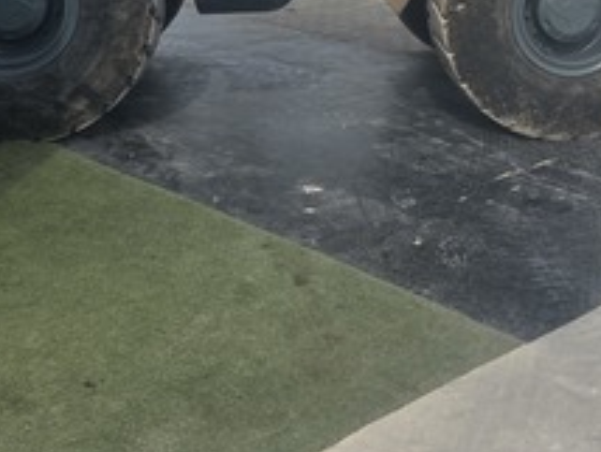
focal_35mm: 59
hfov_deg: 32.5
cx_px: 375
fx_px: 1026
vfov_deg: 22.8
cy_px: -98
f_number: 1.7
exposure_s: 1/4766
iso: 80
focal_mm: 6.3
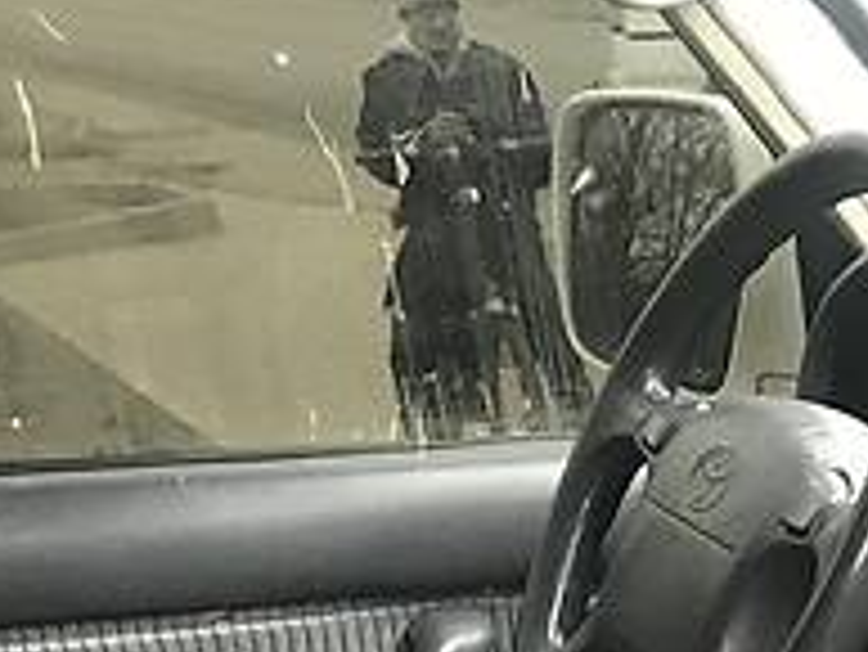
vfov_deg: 11.5
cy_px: 1322
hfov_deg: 15.9
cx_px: 1196
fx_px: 2911
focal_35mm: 116
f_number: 1.8
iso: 40
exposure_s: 1/20
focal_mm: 4
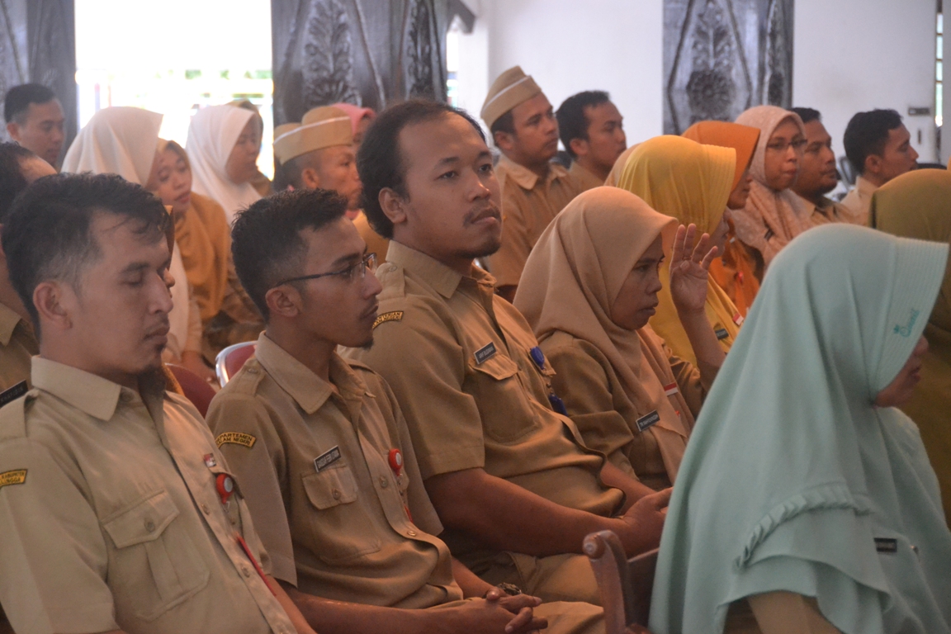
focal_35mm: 112
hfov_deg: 18.2
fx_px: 2972
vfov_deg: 12.2
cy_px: 317
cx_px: 476
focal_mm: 75
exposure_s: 1/60
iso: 3200
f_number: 5
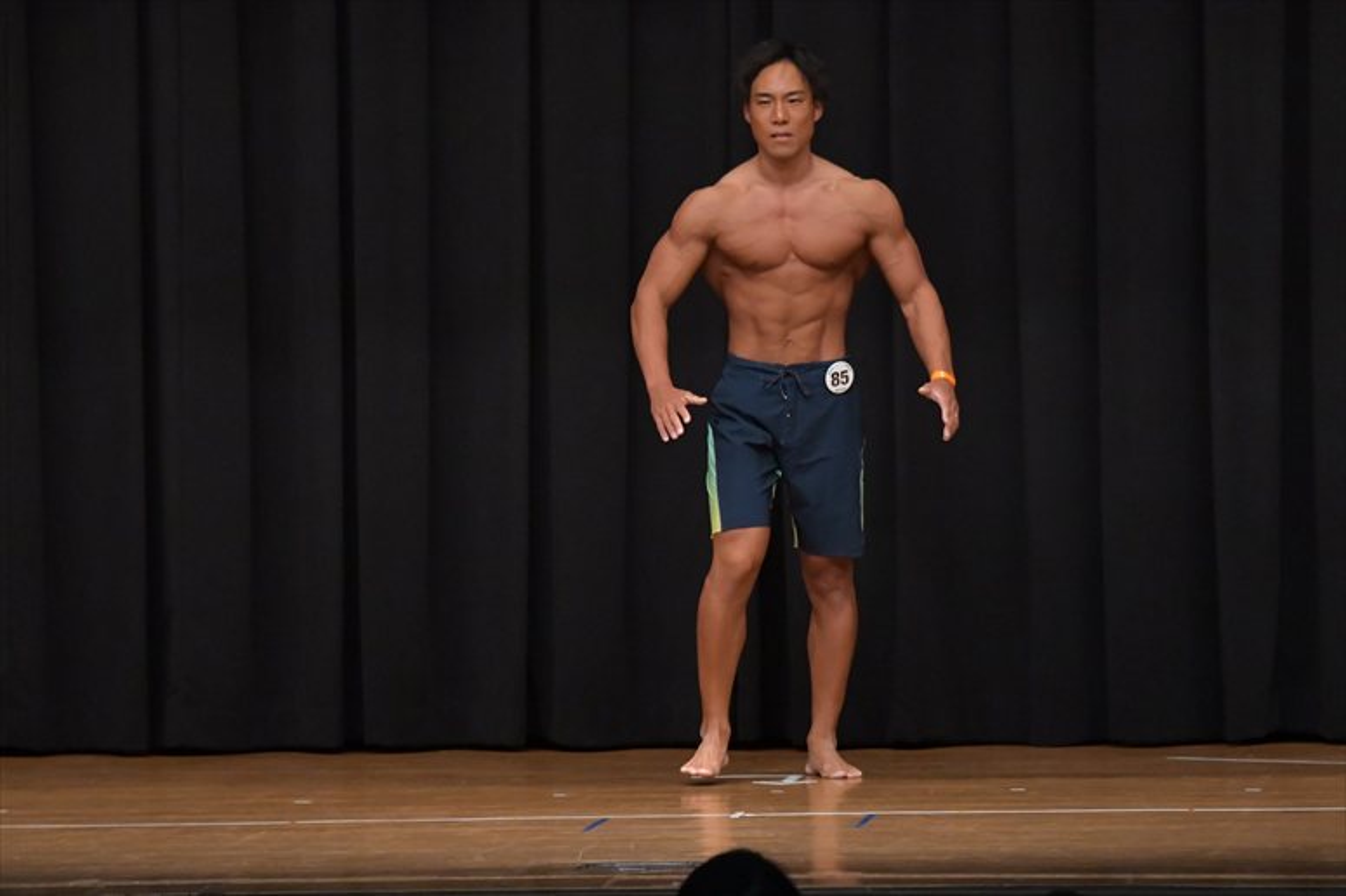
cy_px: 448
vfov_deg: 5.7
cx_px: 673
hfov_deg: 8.6
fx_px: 8969
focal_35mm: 240
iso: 6400
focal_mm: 160
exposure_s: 1/400
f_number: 5.6
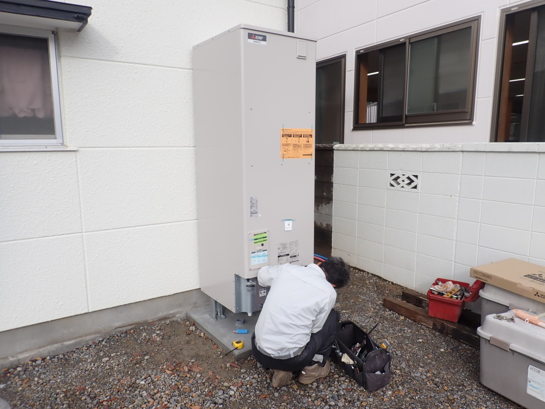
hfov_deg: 69.4
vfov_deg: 54.9
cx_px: 272
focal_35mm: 25
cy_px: 204
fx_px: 394
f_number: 2.8
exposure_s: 1/640
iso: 100
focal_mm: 4.5
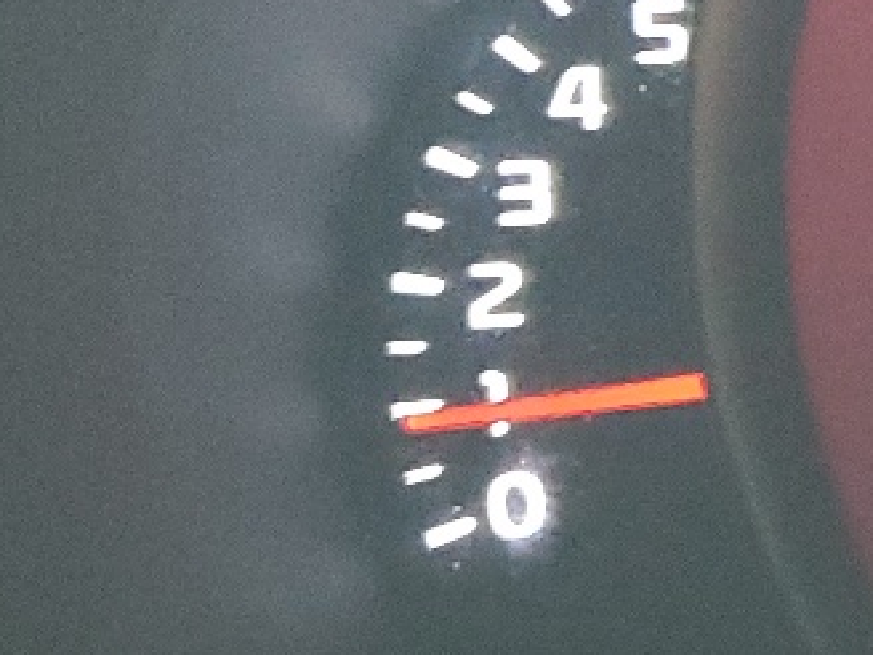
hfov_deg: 12.5
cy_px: -16
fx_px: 3203
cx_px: 2033
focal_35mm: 127
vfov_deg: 11.5
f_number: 1.5
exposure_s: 1/60.2
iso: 418
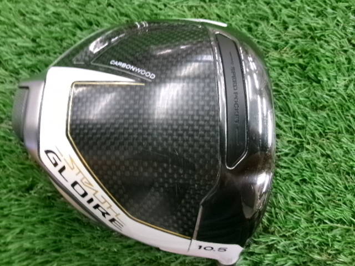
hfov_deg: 63.4
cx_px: 178
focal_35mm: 28
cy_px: 133
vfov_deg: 49.7
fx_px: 287
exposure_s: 1/38
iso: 800
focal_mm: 5.1
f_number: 3.9
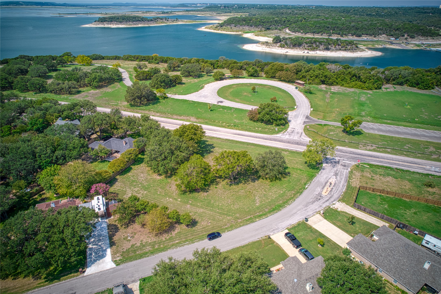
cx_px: 220
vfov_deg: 57.2
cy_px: 147
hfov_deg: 78.6
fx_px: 269
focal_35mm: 22
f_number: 2.8
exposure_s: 1/60
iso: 100
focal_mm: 8.38
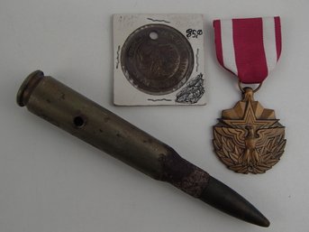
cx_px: 154
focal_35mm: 37
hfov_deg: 50.2
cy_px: 116
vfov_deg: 38.6
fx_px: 330
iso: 125
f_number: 4.7
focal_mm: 6.64
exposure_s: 1/160
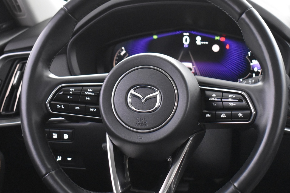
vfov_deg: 19.7
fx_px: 556
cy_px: 107
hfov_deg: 29.2
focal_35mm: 69
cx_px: 157
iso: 3200
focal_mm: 30
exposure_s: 1/10
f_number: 4.2
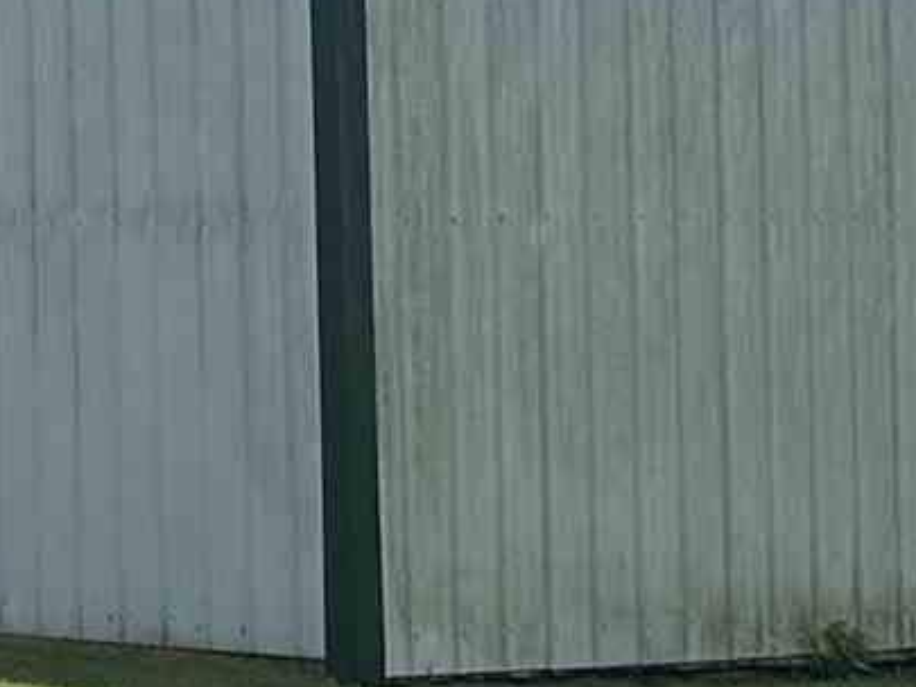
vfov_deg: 8.2
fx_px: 4817
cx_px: -1181
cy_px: 154
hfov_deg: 9.7
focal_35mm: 182
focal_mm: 6.86
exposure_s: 1/6623
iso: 80
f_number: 1.78
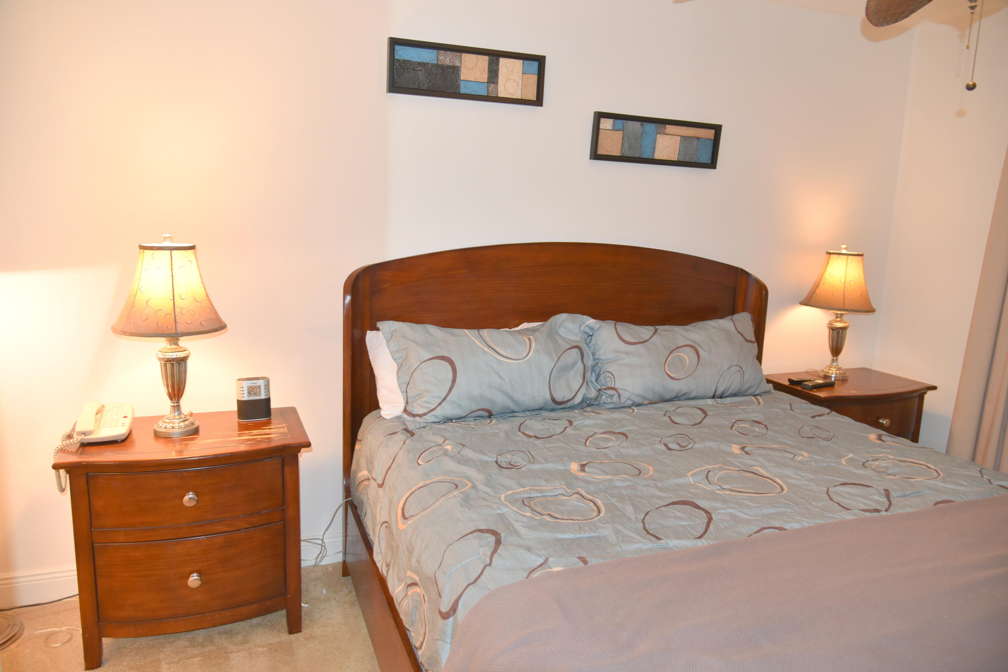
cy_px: 336
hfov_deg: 73.7
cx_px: 504
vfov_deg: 53.1
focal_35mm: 24
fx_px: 672
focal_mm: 24
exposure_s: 1/60
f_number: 4
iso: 900
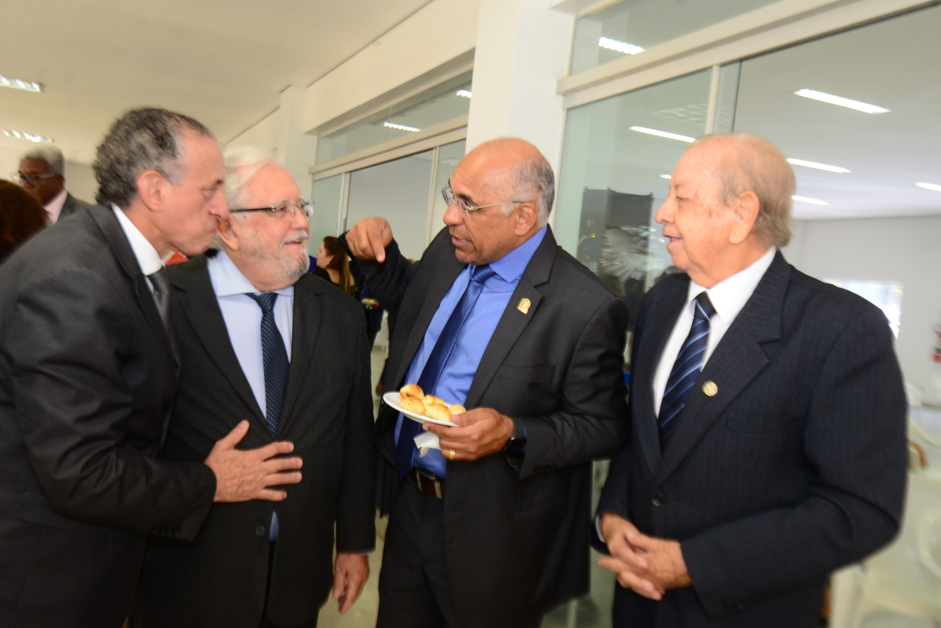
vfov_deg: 41.1
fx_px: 837
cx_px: 470
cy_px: 314
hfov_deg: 58.7
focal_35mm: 32
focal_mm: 32
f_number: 4.5
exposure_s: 1/125
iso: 1600
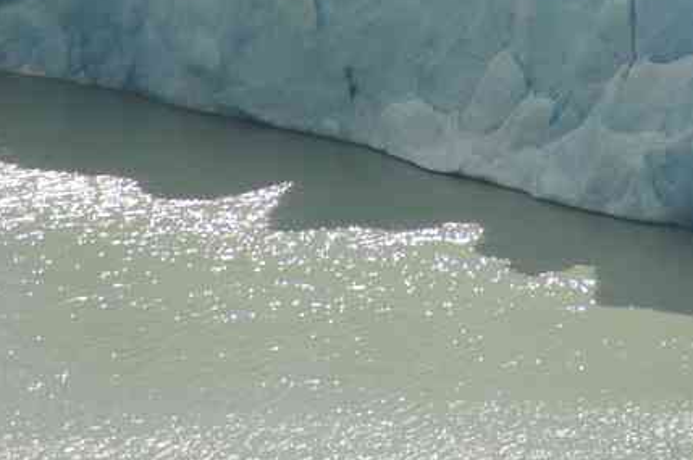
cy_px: -56
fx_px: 16824
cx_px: 493
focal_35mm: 875
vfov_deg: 1.6
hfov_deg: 2.4
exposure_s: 1/350
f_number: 8
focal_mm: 250
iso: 100
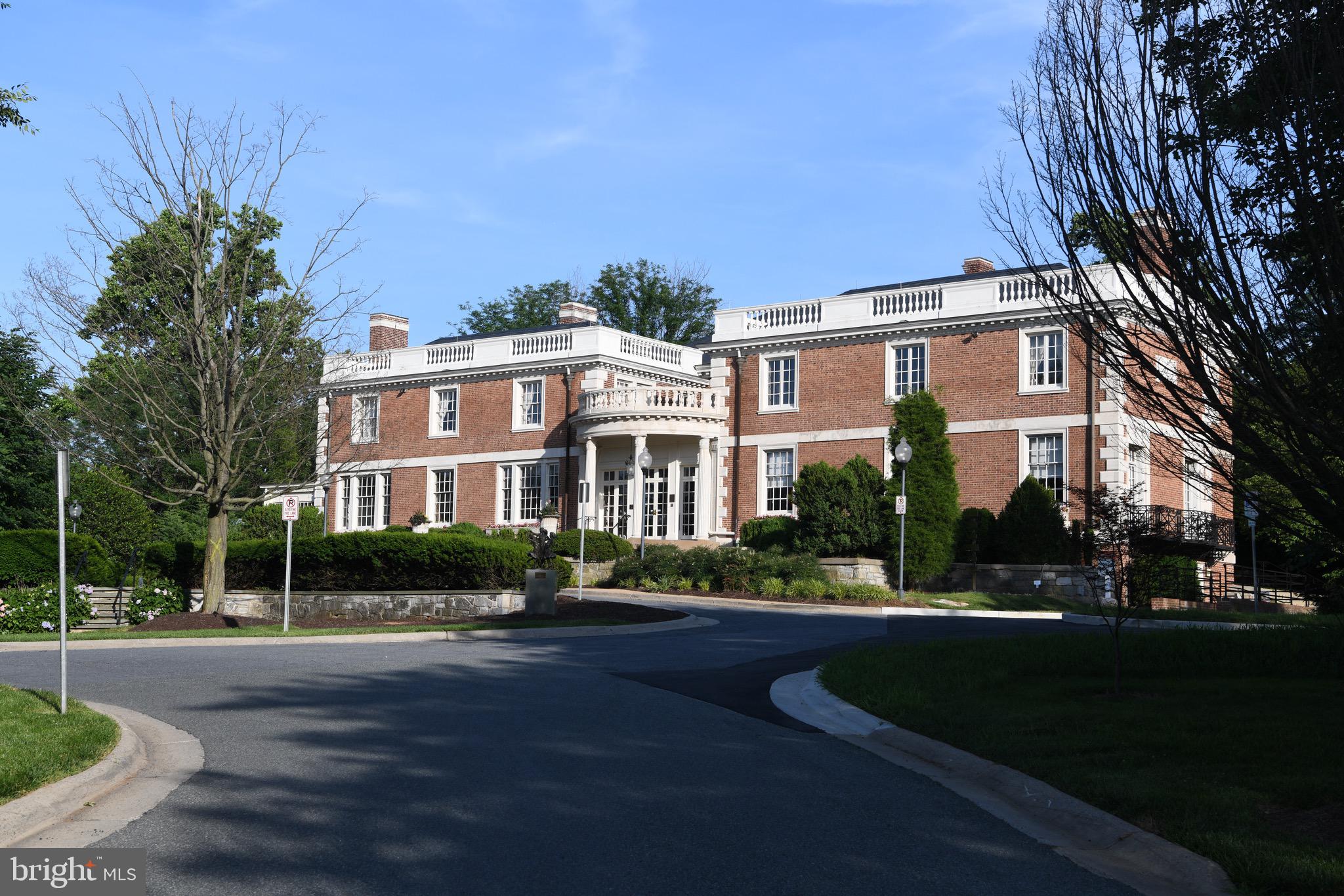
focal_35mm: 50
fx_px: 1866
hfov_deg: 39.6
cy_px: 448
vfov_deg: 27.0
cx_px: 672
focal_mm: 50
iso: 125
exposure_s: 1/250
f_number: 9
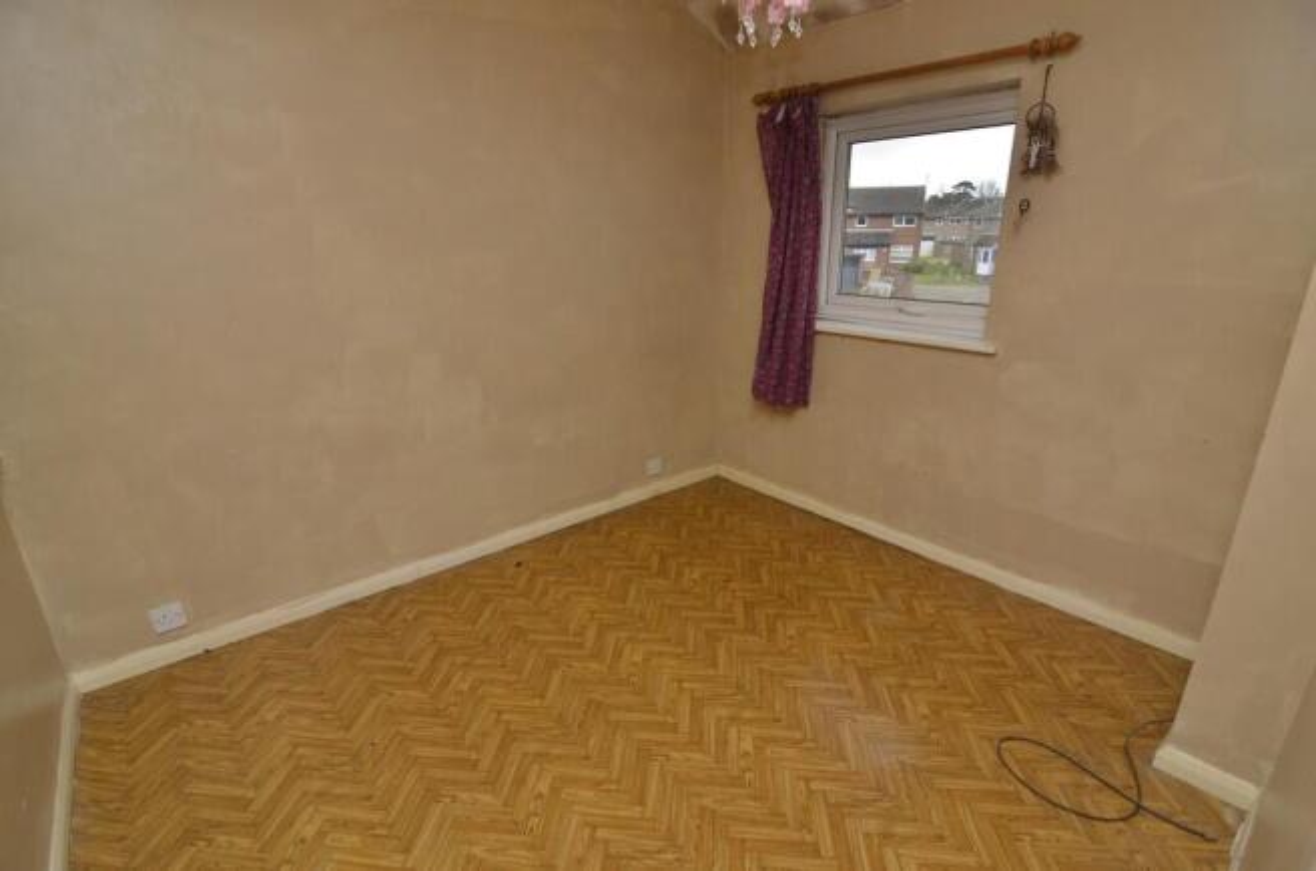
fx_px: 602
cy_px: 436
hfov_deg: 95.1
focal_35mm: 16
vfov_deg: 71.8
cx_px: 658
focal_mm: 11
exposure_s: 1/200
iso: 400
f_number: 5.6
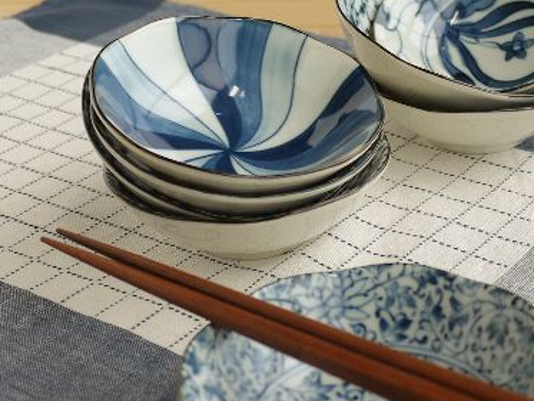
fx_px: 694
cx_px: 364
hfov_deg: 41.4
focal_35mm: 45
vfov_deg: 32.2
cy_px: 222
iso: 160
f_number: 2.5
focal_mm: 14
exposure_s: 1/125
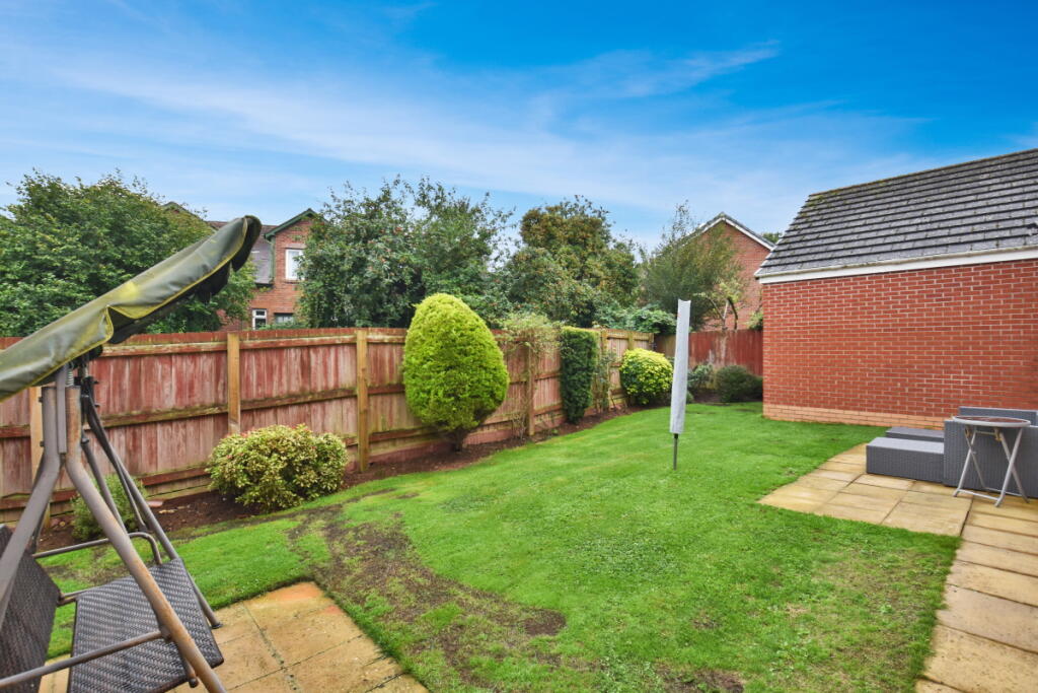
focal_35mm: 15
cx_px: 519
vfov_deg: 77.3
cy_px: 346
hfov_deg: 100.4
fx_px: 433
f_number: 5
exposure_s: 1/200
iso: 280
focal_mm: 10
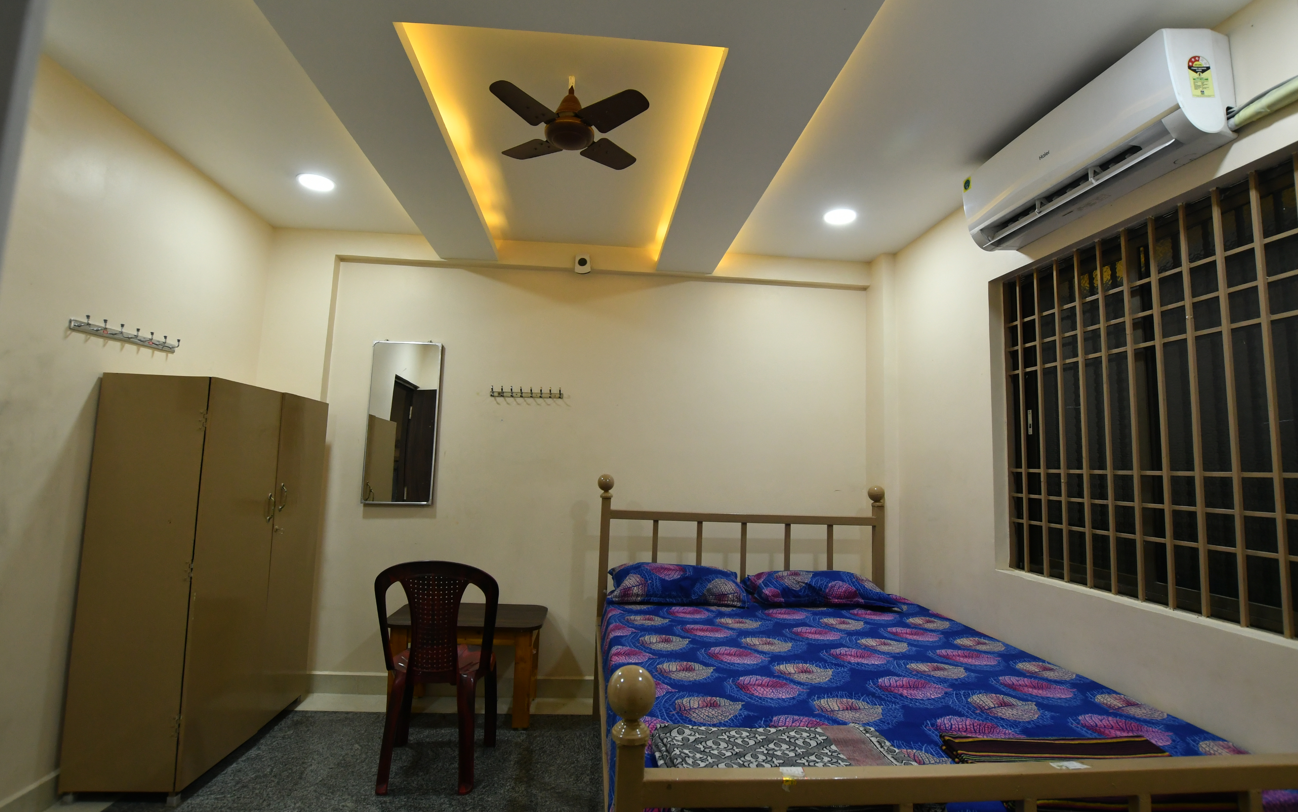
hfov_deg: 97.8
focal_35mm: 16
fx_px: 566
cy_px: 395
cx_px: 639
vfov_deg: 71.2
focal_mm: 10
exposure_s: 1/60
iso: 800
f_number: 5.6
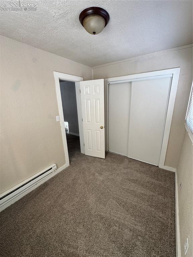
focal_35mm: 14
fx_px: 104
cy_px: 128
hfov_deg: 85.6
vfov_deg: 102.1
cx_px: 96
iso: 125
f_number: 2.2
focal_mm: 2.22
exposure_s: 1/99
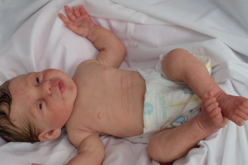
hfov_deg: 27.0
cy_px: 92
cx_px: 109
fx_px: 516
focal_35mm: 75
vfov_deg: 18.2
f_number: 5.6
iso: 110
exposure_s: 1/40
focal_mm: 38
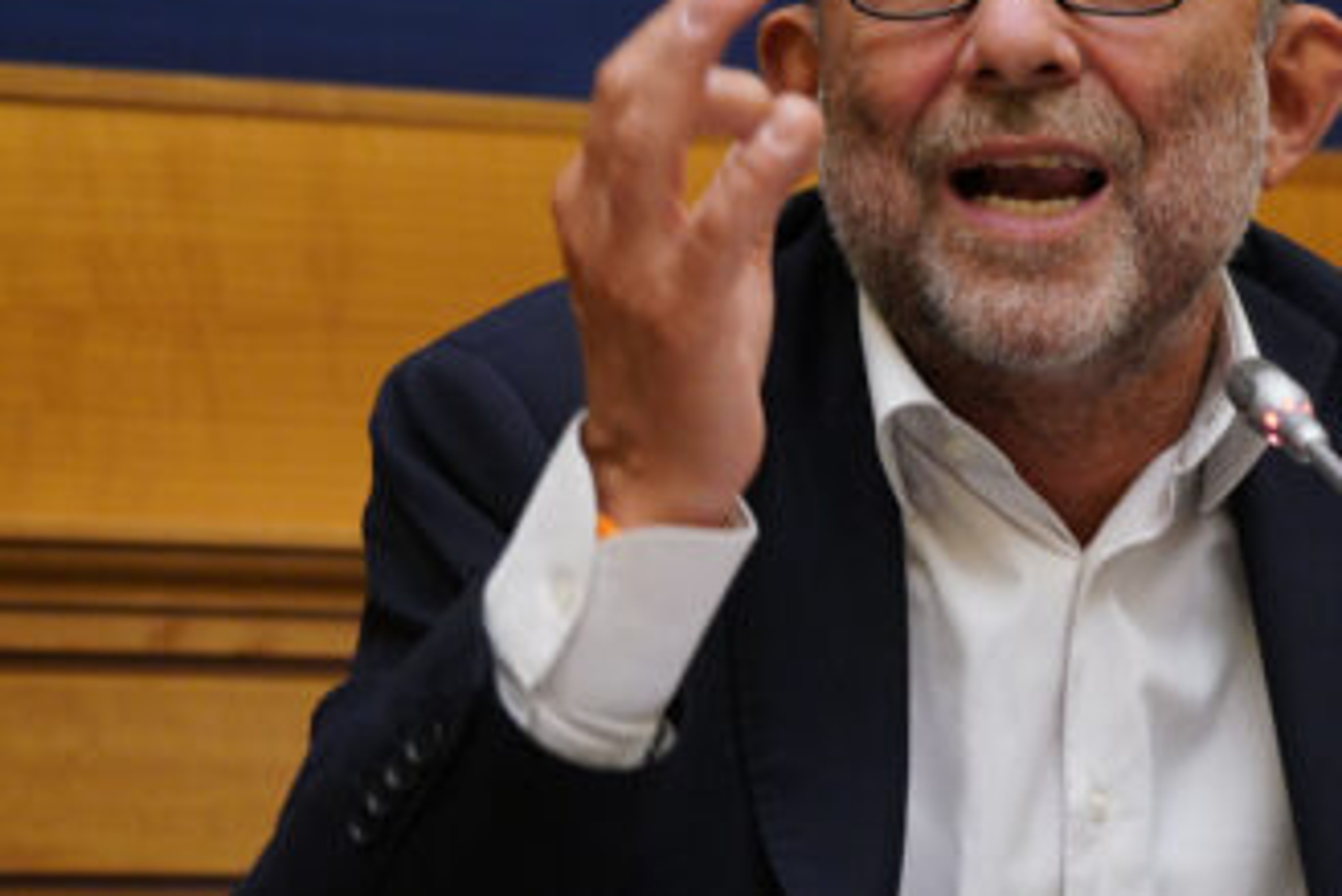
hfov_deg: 8.0
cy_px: 397
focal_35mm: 258
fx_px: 9621
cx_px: 1097
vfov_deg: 5.3
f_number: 5.6
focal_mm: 141
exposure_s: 1/125
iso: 6400
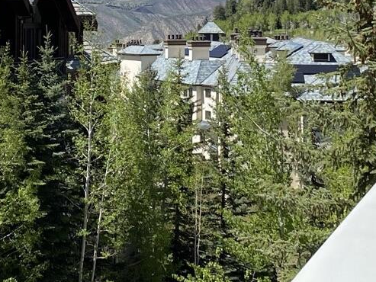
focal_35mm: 108
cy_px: 2
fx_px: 1173
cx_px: 140
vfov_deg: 13.5
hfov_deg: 18.2
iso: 32
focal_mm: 4.25
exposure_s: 1/2222
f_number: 1.8
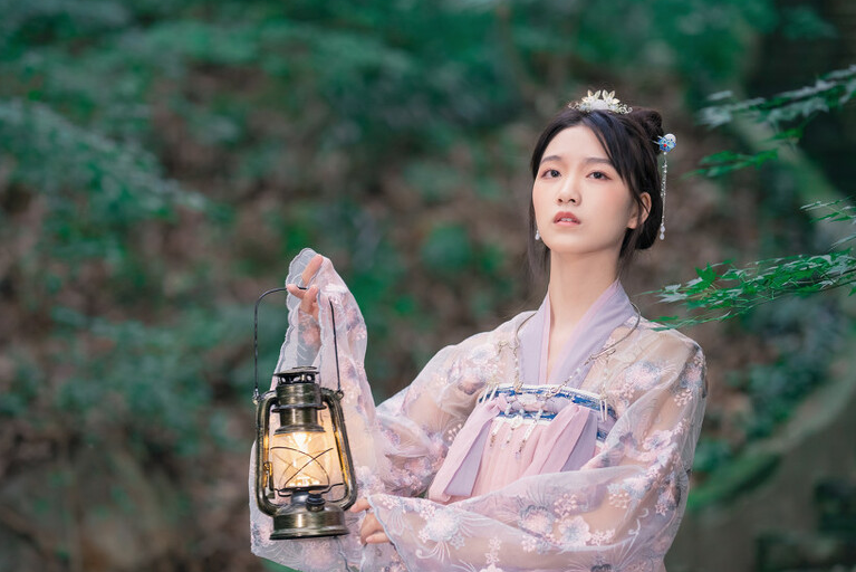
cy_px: 377
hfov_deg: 15.4
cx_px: 401
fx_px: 3163
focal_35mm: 133
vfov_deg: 10.3
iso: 400
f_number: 1.4
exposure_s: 1/60
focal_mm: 85
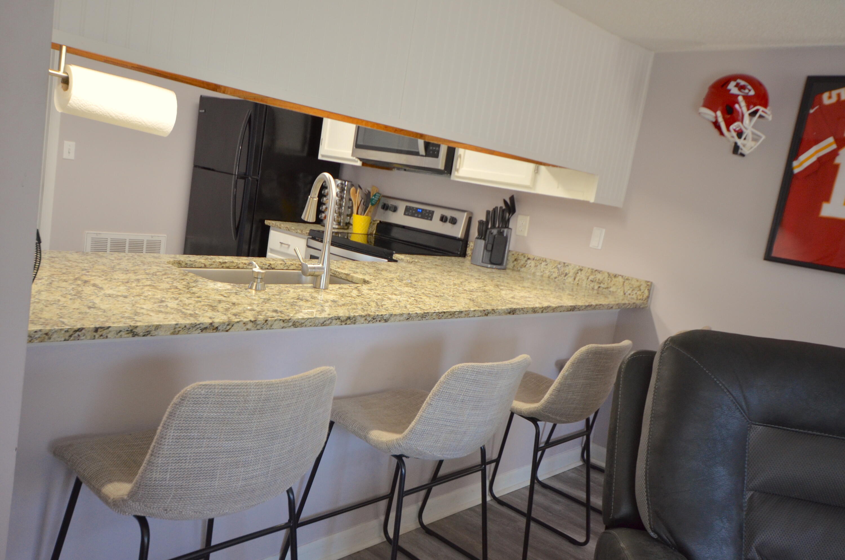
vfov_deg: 43.4
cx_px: 422
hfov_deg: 62.0
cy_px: 280
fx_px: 703
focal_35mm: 30
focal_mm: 20
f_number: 5.6
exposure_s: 1/60
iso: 800
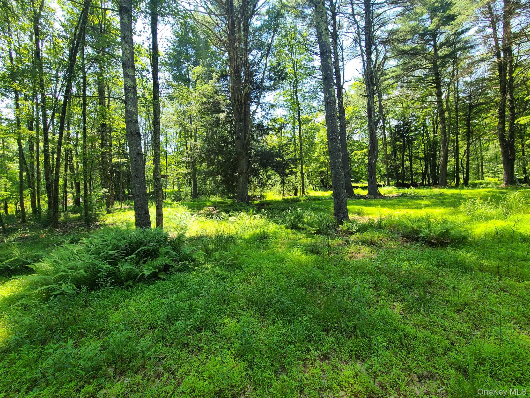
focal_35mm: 13
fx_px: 199
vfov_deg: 89.9
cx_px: 265
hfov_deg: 106.2
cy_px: 199
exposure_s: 1/298
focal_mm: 2.2
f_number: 2.2
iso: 50
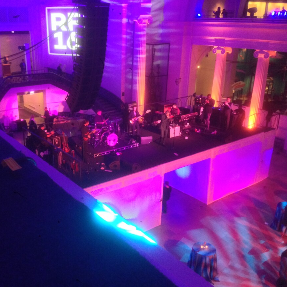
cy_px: 144
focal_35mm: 39
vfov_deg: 42.8
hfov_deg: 42.4
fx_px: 366
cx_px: 100
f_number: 2.4
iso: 400
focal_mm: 4.12
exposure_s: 1/20
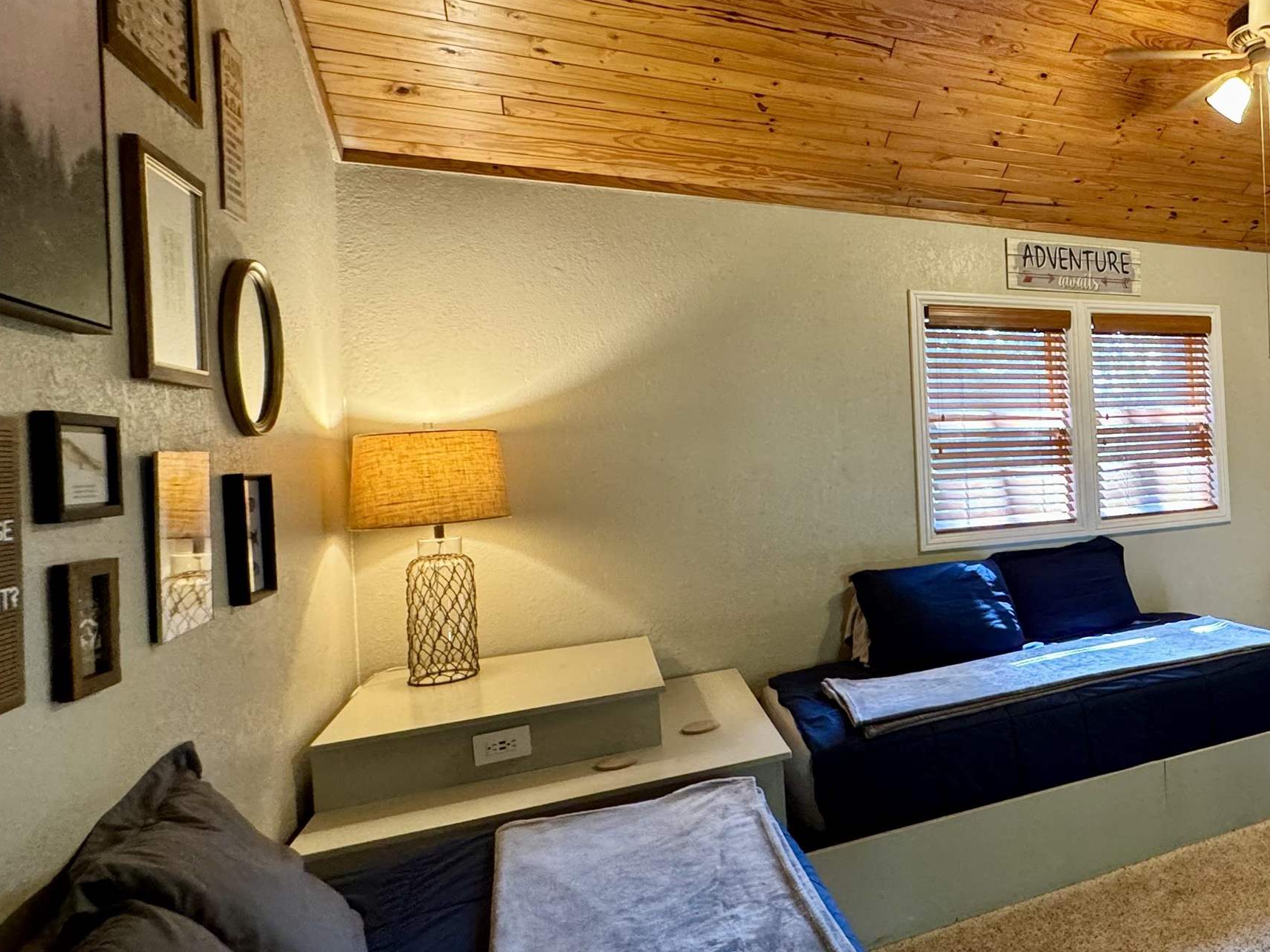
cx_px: 1101
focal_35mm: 25
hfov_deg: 60.6
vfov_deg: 54.8
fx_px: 917
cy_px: 445
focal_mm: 2.22
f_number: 2.2
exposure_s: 1/60
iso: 250
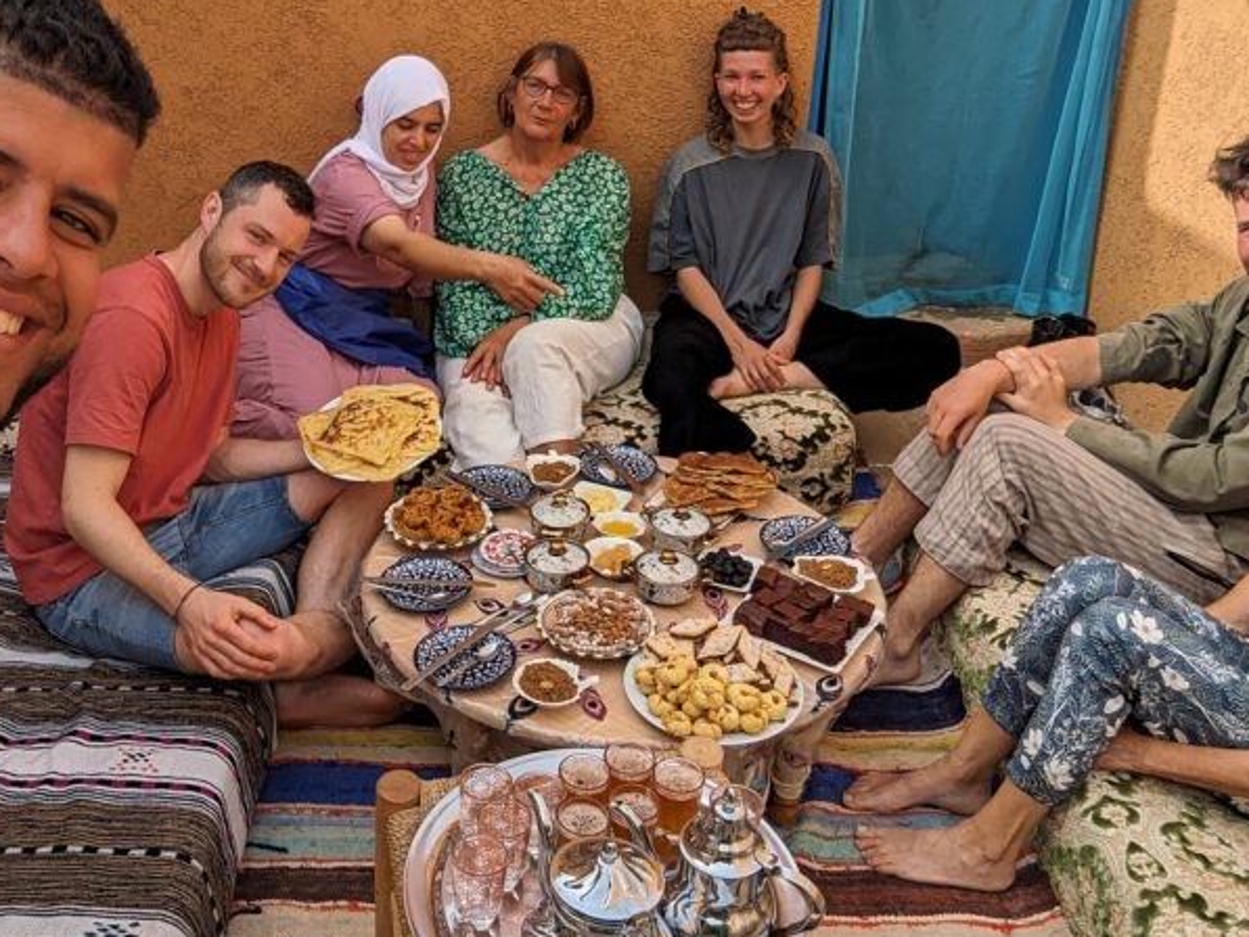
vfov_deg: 39.6
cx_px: 510
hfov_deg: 51.1
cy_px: 395
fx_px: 1299
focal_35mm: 36
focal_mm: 2.74
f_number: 2.2
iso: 40
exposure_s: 1/757
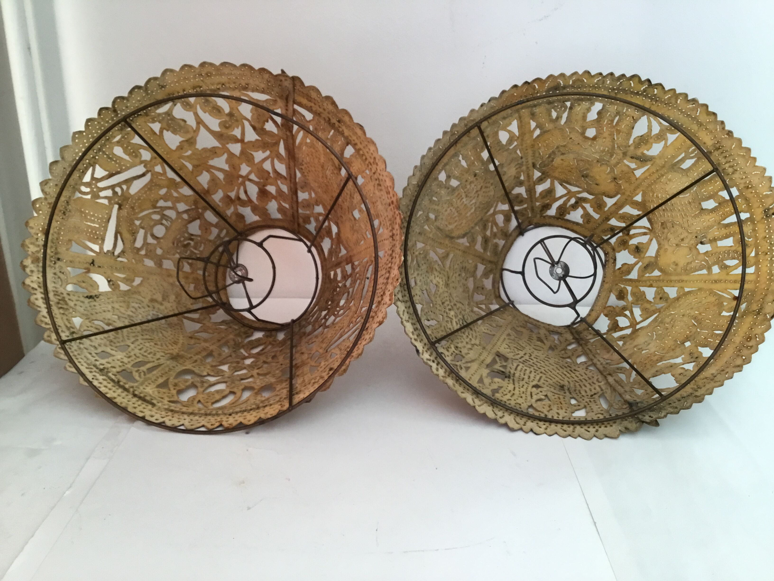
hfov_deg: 58.4
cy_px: 290
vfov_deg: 45.4
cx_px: 387
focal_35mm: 31
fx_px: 693
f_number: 2.4
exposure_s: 1/33
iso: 100
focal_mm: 3.3
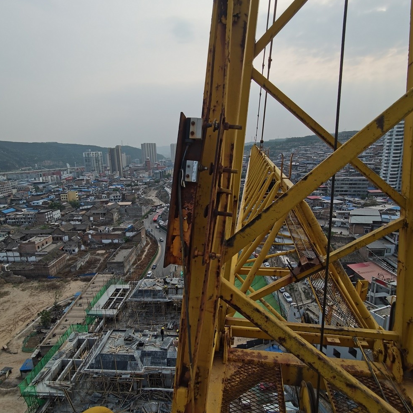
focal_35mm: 21
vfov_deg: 72.1
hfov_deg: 72.1
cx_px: 201
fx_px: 283
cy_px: 219
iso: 50
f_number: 2.2
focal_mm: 2.26
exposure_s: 1/1319
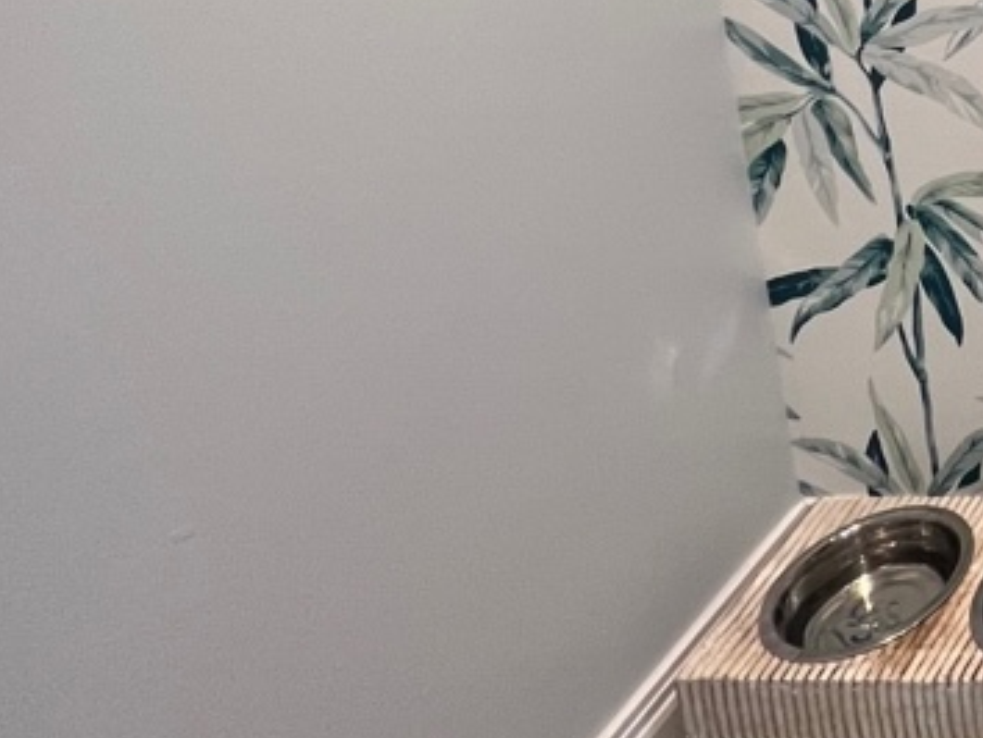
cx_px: 1674
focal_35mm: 47
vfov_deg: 25.1
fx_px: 1336
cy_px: -308
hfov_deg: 24.1
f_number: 1.8
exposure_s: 1/120
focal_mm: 1.57
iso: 200
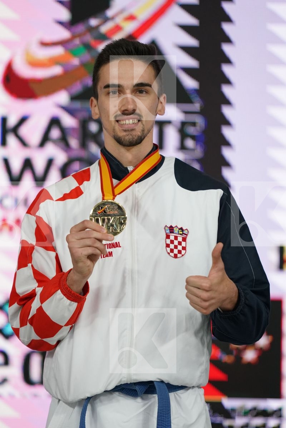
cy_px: 214
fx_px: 4766
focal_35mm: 400
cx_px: 143
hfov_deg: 3.4
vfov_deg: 5.2
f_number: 2.8
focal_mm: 400
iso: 3200
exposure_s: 1/500
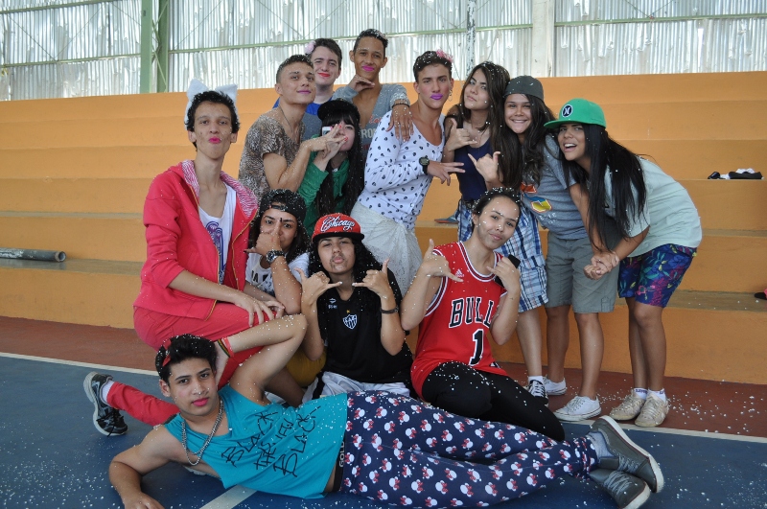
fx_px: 702
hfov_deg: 57.3
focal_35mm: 33
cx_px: 384
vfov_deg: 39.9
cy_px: 254
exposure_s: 1/80
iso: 400
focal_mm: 22
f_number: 4.5
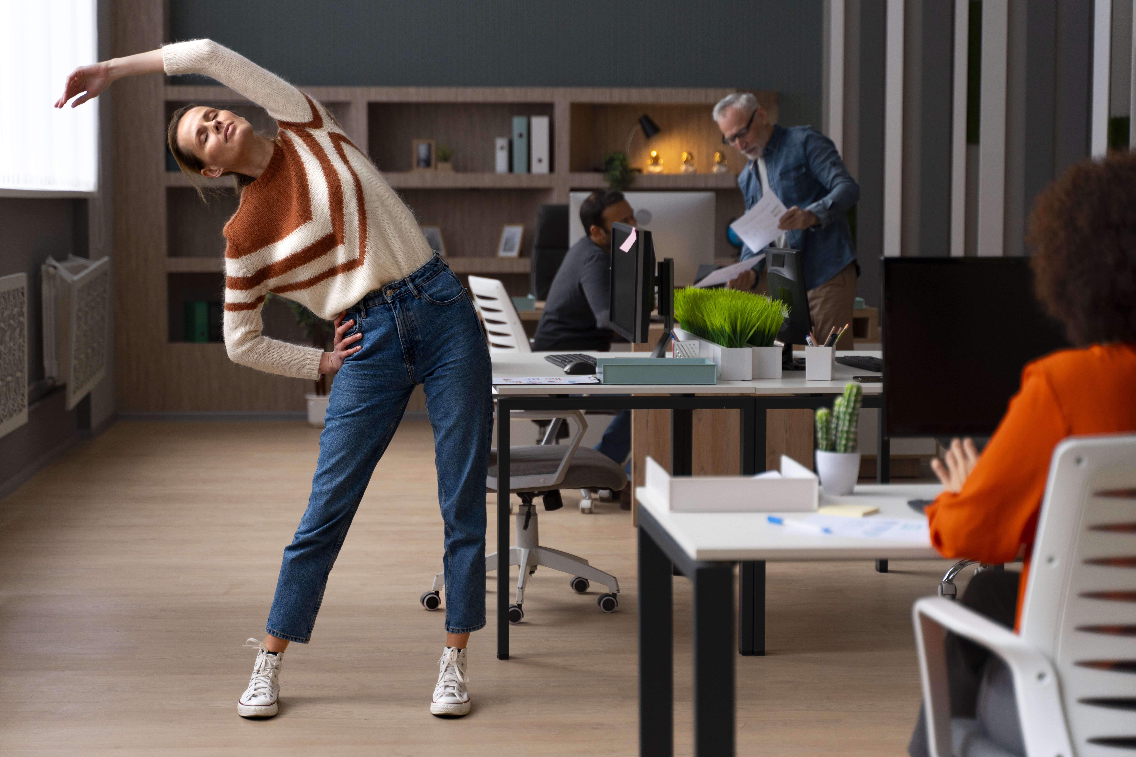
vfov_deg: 21.6
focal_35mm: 63
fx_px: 1988
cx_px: 568
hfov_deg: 31.9
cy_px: 378
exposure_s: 1/160
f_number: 2.8
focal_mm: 63
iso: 500
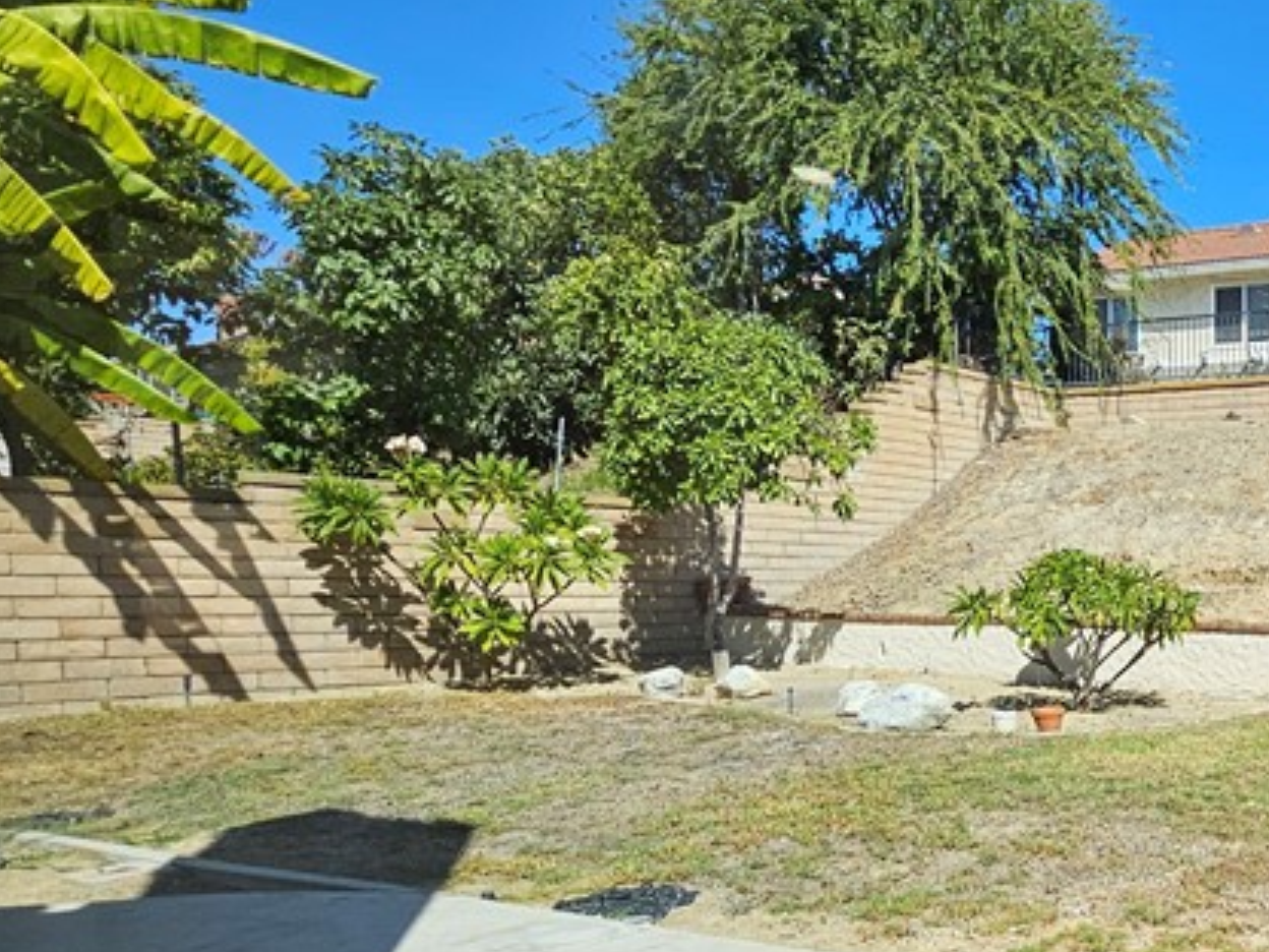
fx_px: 1173
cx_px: 1446
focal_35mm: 32
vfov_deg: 43.0
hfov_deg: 42.4
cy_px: 699
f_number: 2.2
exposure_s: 1/1465
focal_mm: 2.2
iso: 50
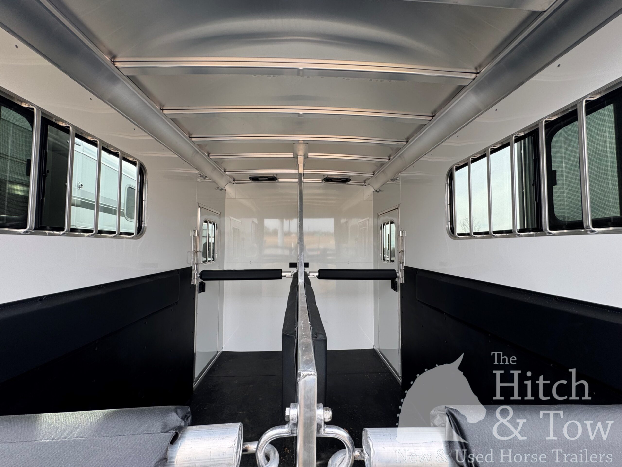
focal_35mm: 14
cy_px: 234
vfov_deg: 85.7
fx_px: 252
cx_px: 311
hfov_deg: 102.1
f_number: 2.2
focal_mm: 2.22
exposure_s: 1/153
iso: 40
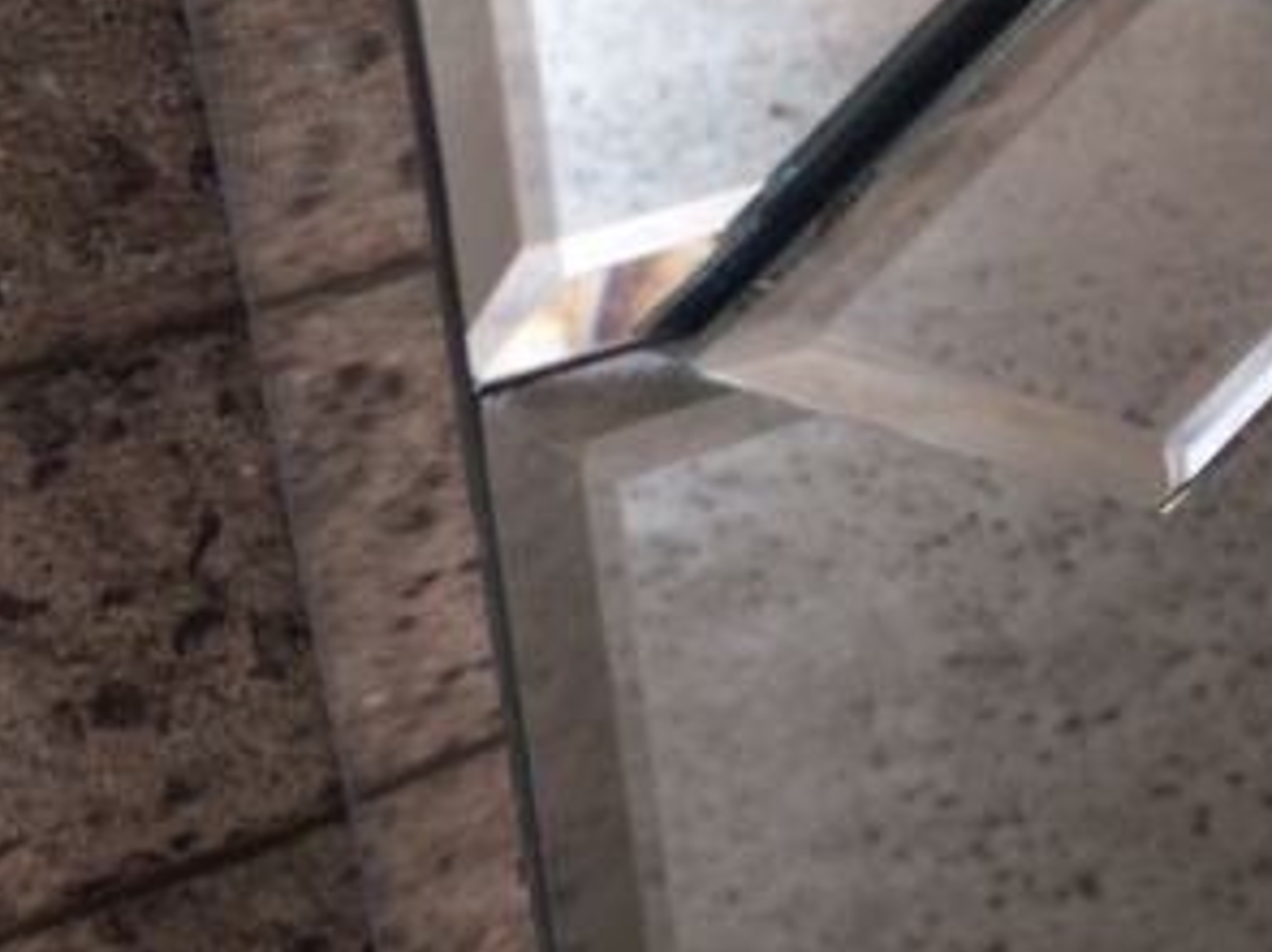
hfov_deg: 29.9
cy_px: 444
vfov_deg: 23.3
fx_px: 2314
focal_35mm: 63
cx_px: 1052
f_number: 2.2
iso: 32
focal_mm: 4.15
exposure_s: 1/221
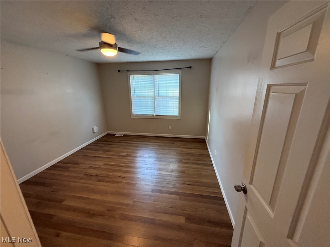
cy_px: 124
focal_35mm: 14
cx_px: 165
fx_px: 133
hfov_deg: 102.1
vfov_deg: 85.7
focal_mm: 2.22
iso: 400
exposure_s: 1/120
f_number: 2.2
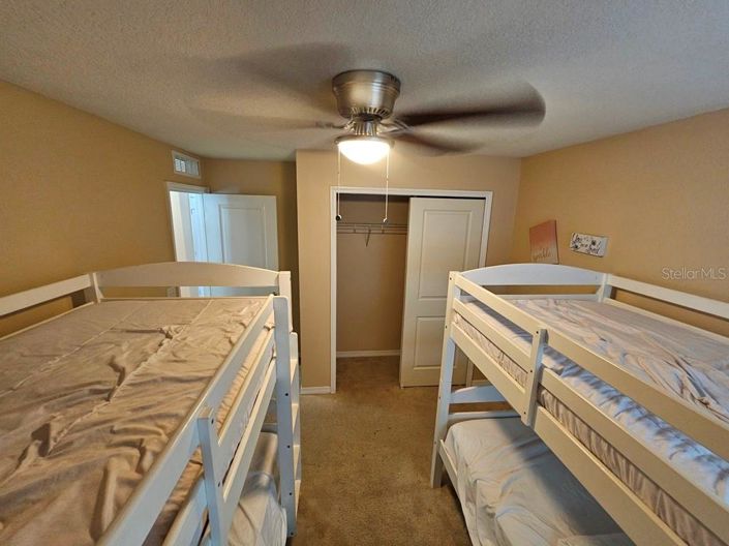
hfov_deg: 106.2
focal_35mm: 13
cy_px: 273
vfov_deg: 89.9
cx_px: 364
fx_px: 274
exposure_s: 1/30
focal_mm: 2.2
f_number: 2.2
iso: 400
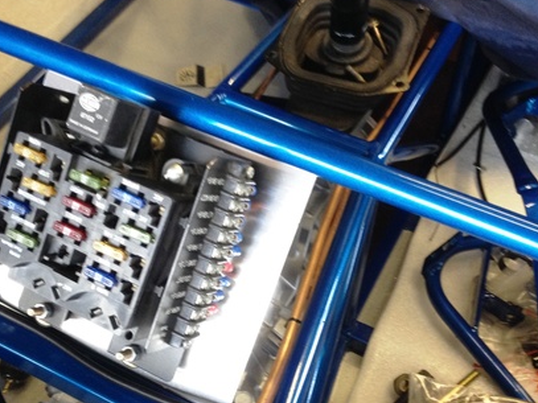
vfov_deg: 26.4
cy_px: 276
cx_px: 206
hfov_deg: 34.8
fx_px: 855
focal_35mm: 55
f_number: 2.4
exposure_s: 1/20
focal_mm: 4.28
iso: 100
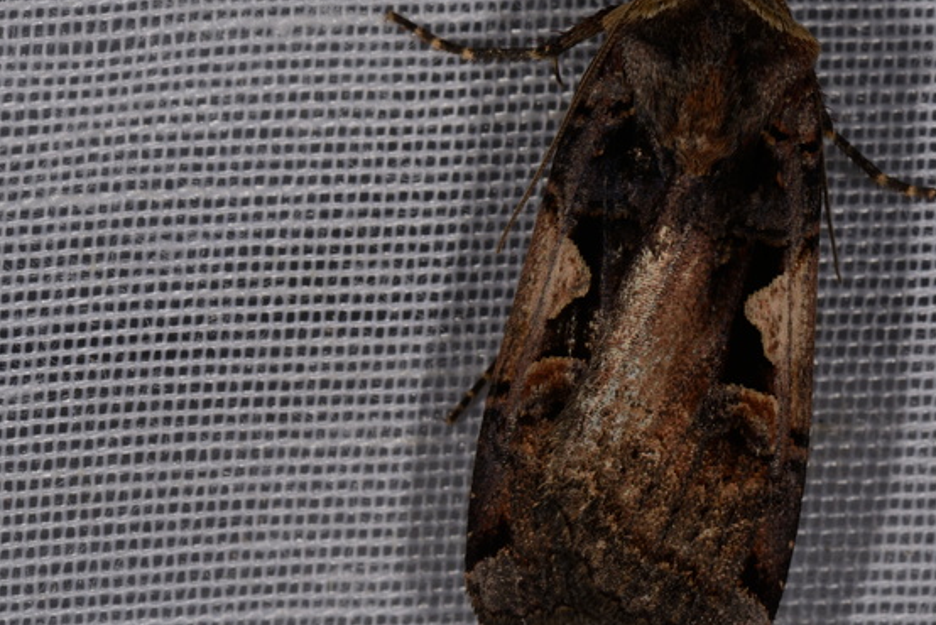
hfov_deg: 11.3
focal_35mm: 182
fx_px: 4727
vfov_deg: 7.6
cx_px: 656
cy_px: 291
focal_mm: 85
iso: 100
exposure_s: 1/60
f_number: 25
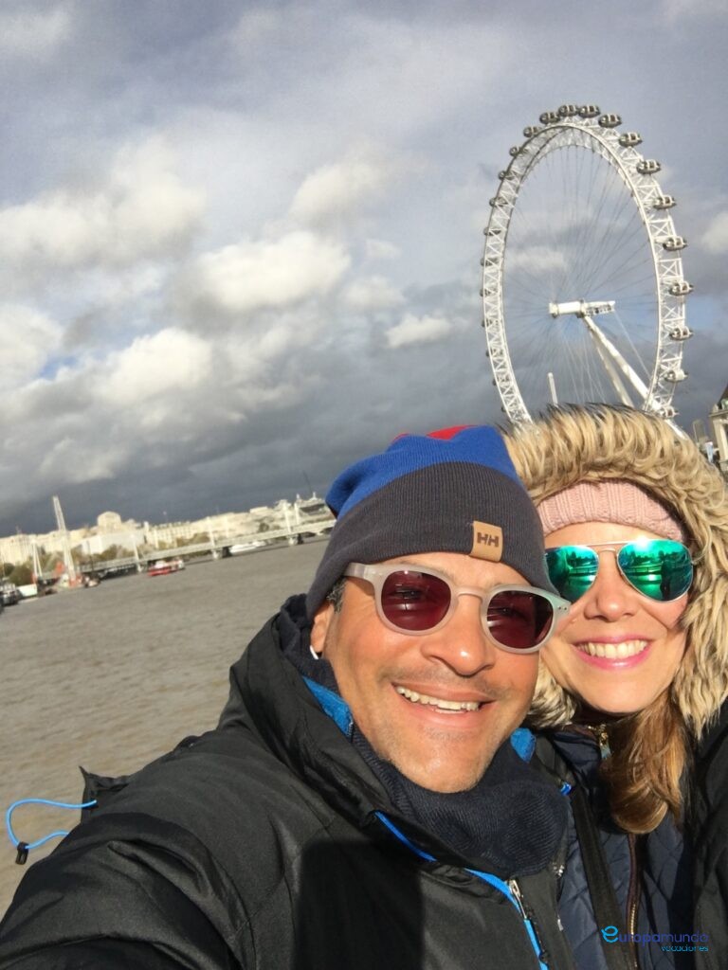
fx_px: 869
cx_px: 364
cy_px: 485
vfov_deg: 58.4
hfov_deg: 45.4
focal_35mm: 31
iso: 32
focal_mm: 2.65
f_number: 2.2
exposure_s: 1/2410
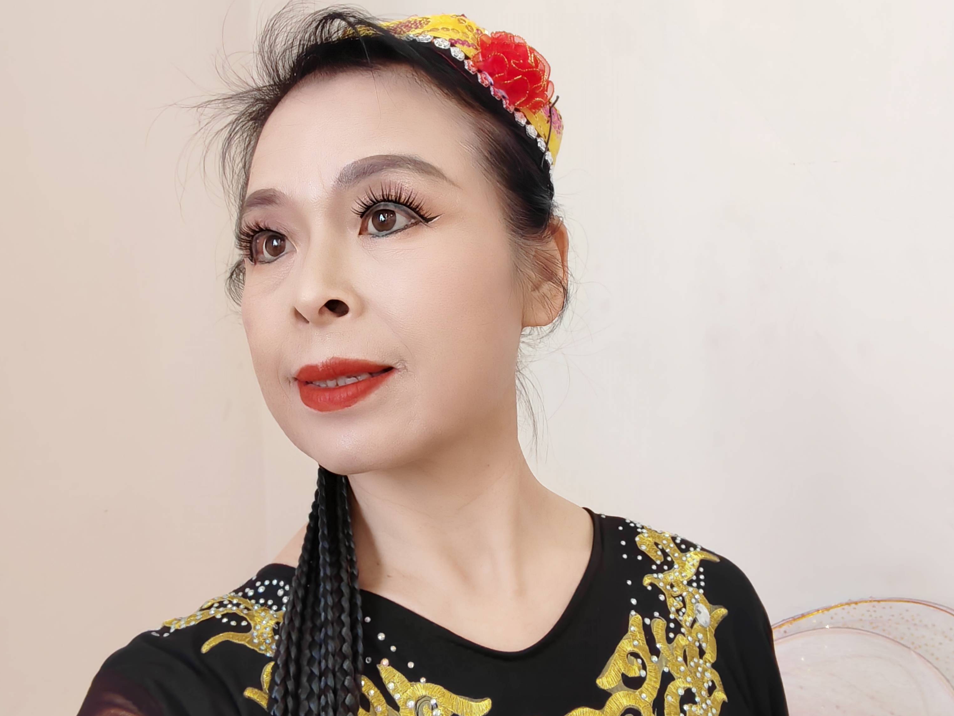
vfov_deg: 45.2
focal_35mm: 31
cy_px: 291
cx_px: 475
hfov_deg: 58.4
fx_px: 854
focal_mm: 2.66
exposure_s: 1/100
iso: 1000
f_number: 2.4
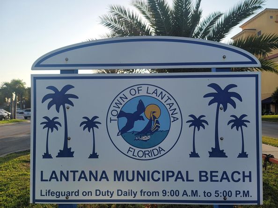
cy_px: 104
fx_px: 201
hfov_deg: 69.4
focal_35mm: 25
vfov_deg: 54.8
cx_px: 139
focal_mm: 7
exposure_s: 1/655
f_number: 1.8
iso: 20
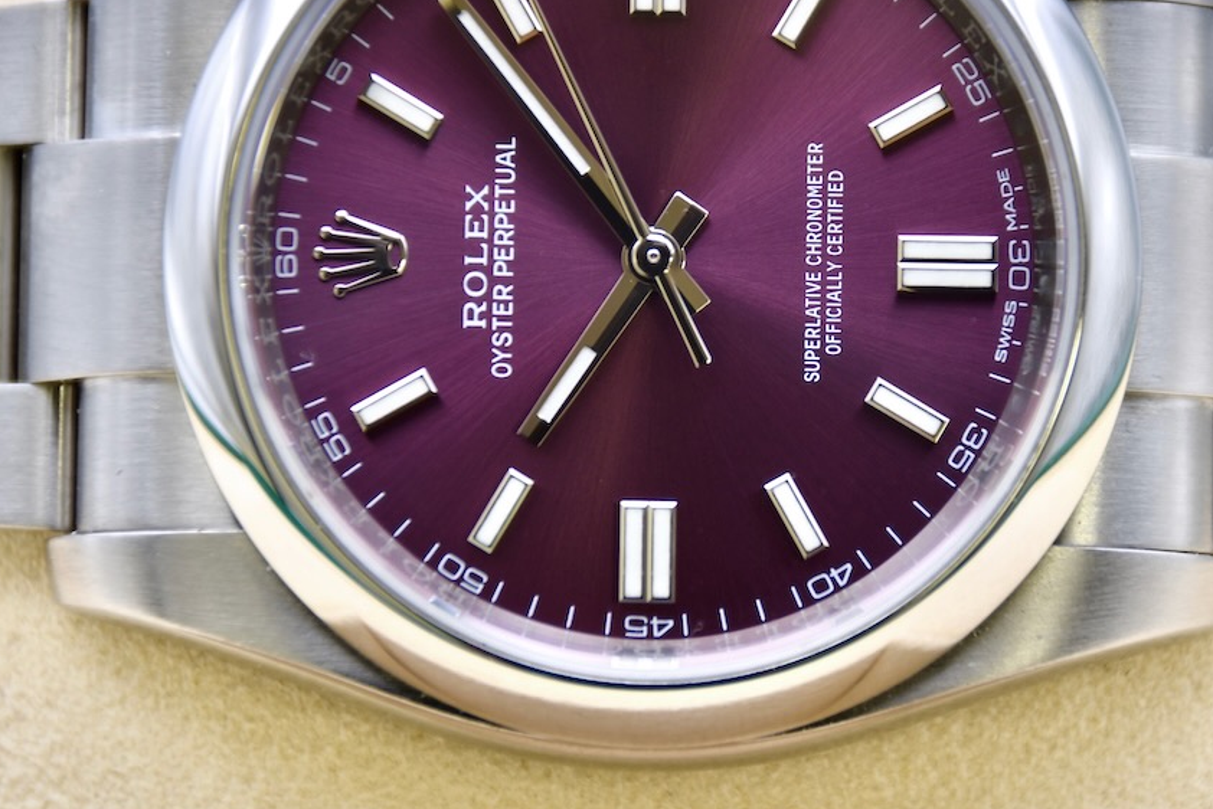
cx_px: 645
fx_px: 19211
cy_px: 263
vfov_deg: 2.4
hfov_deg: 3.6
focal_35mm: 570
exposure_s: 1/13
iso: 100
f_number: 6.3
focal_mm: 250
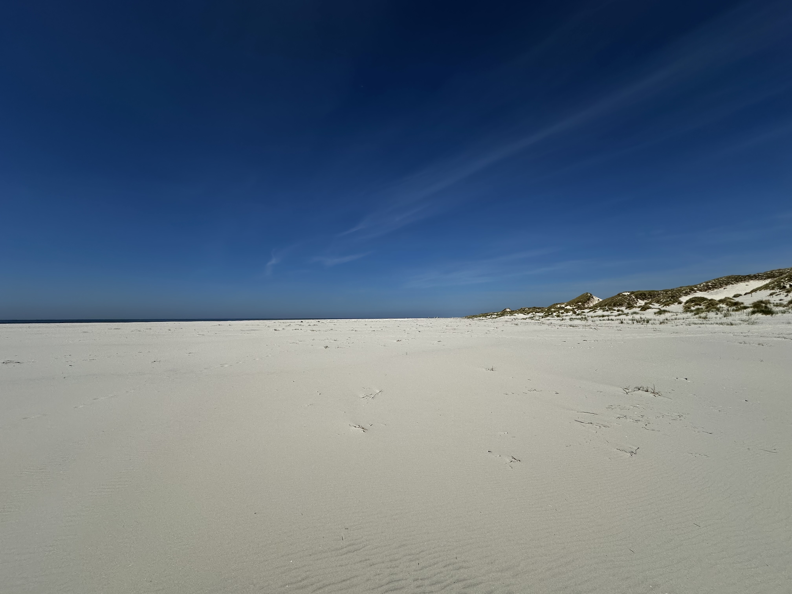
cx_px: 396
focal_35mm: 14
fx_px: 320
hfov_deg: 102.1
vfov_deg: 85.7
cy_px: 297
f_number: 2.2
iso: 50
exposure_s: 1/5814
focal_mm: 2.22
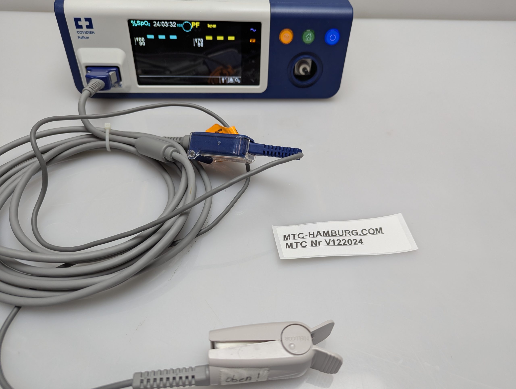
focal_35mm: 24
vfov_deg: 56.9
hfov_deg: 71.5
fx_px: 358
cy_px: 194
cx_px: 258
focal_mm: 6.81
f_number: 1.85
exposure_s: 1/100
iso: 61
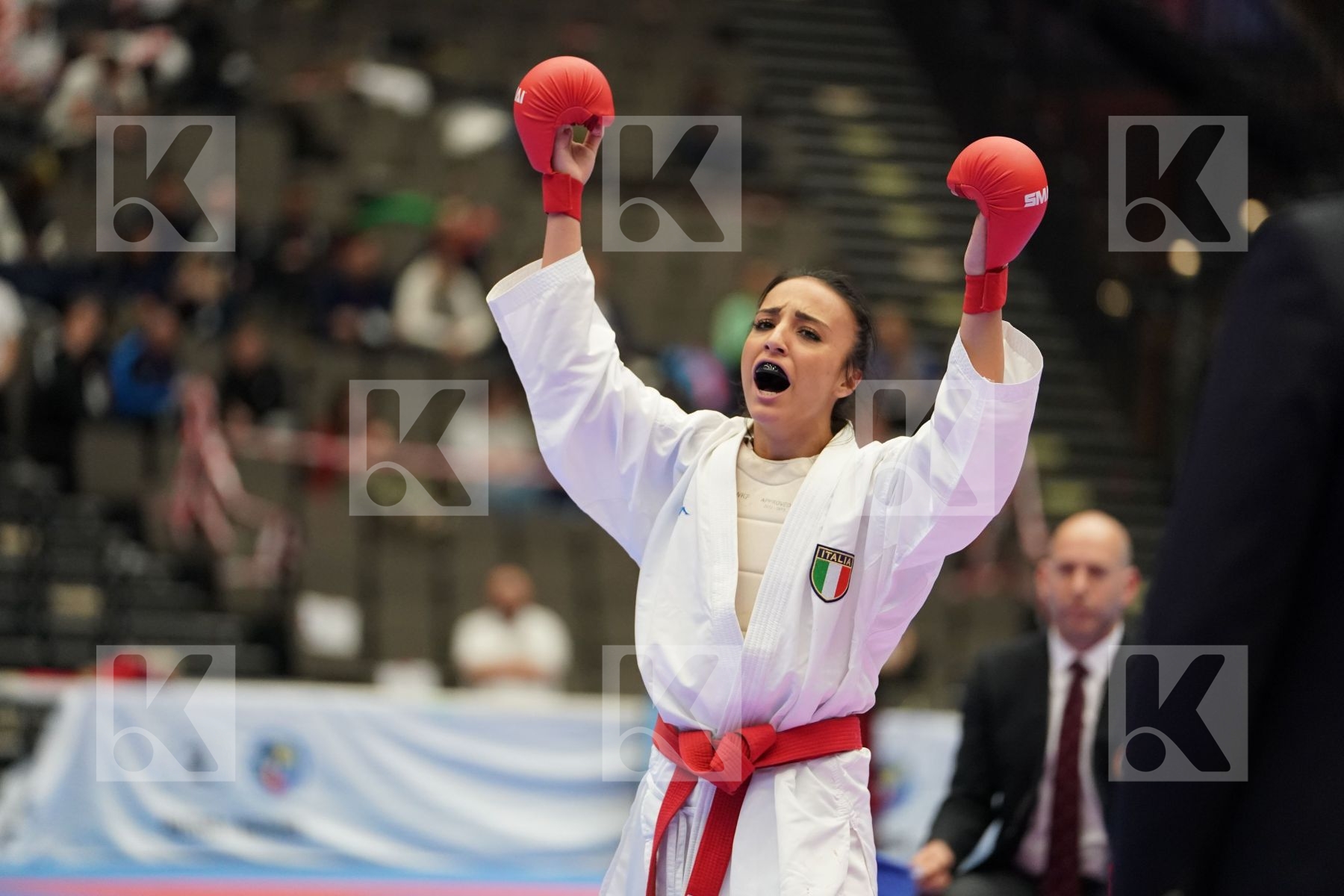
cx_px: 672
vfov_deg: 7.7
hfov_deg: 11.5
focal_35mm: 179
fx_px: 6682
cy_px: 448
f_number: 2.8
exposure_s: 1/1000
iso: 4000
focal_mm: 179
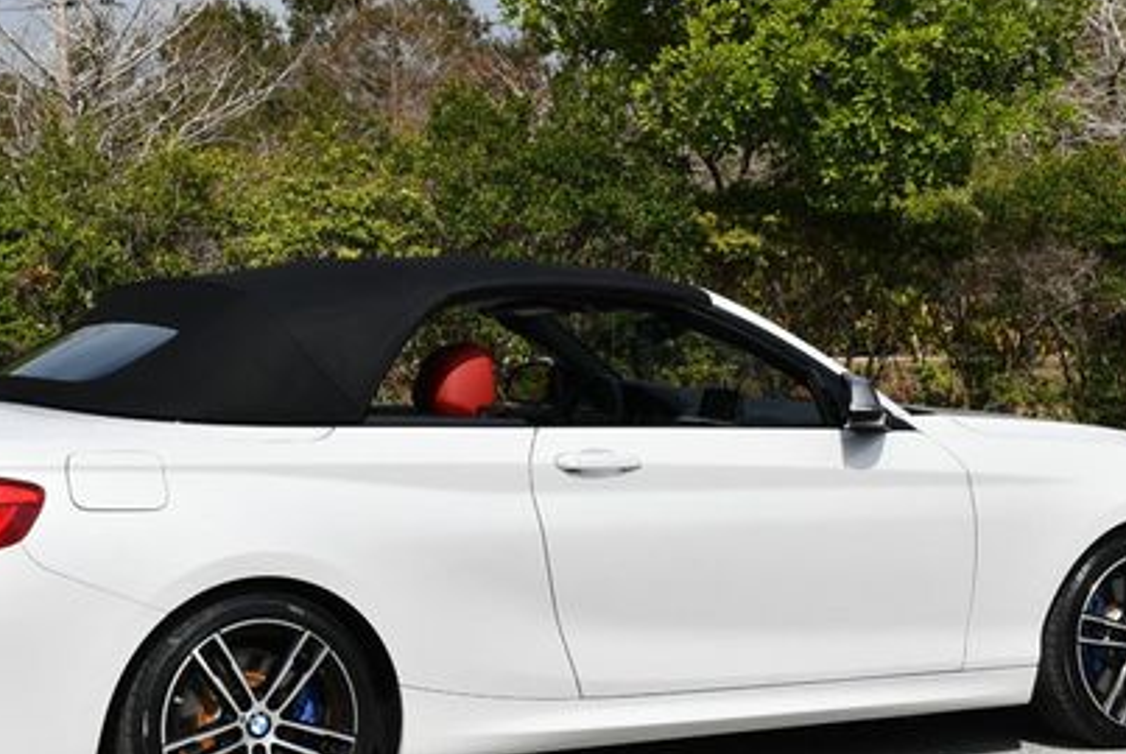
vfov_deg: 14.9
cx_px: 492
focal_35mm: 92
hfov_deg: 22.1
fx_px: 2882
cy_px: 374
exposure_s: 1/320
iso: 100
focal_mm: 29
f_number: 9
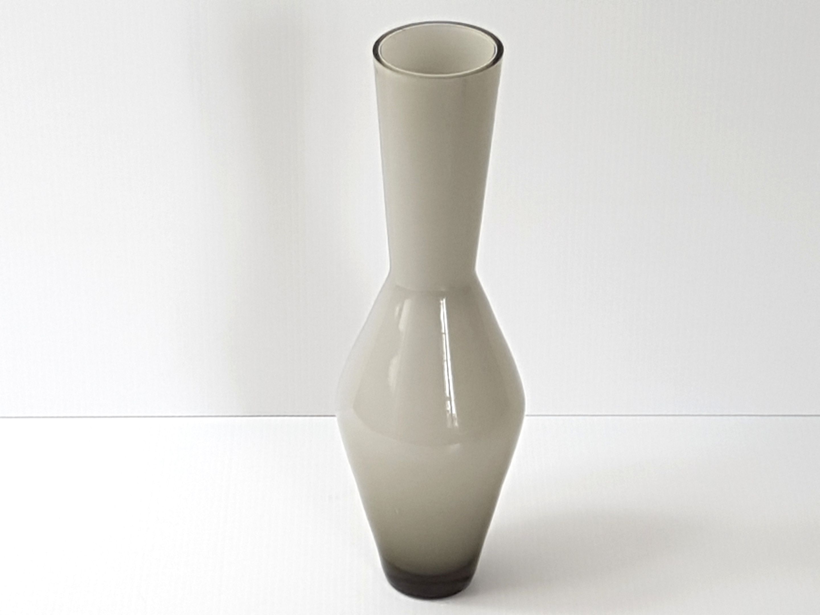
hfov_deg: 67.3
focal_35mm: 26
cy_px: 308
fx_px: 616
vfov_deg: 53.1
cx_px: 410
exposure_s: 1/100
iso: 80
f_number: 1.7
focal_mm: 4.2
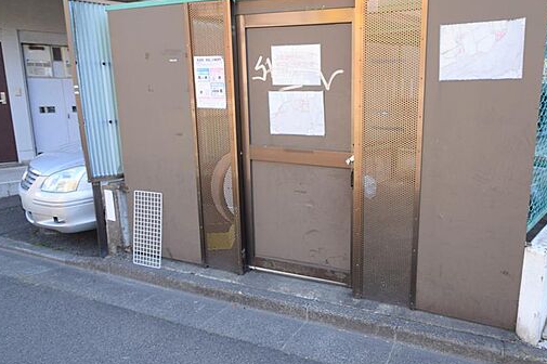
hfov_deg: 85.5
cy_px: 141
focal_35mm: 19
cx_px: 336
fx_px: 288
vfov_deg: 63.7
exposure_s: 1/125
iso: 200
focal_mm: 10
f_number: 5.6
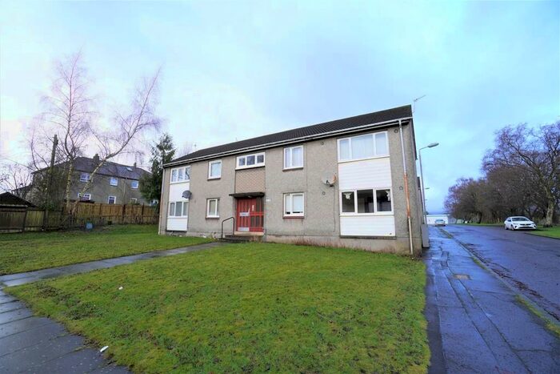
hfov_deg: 100.4
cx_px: 280
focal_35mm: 15
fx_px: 233
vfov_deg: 77.4
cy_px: 187
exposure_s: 1/80
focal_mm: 10
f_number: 6.3
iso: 320
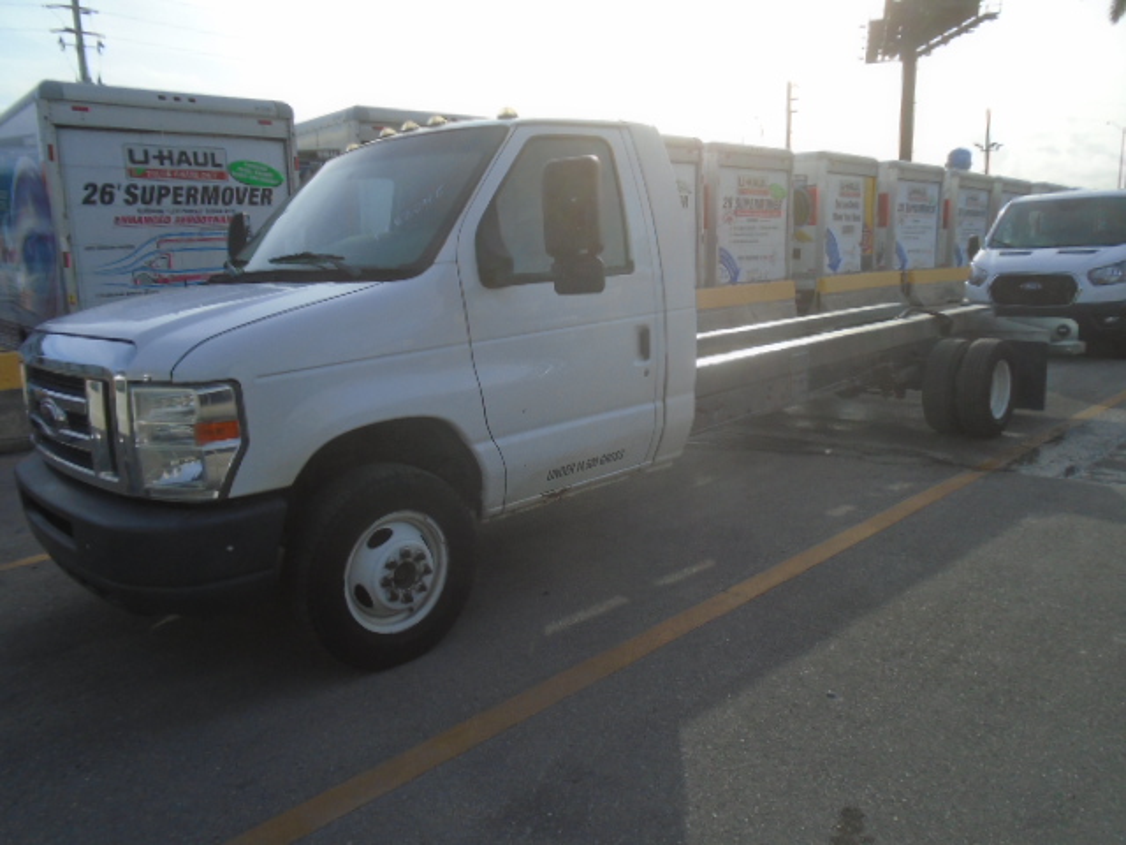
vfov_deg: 53.1
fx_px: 846
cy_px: 422
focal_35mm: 26
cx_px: 563
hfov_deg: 67.3
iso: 100
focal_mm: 4.6
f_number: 3.2
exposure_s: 1/800
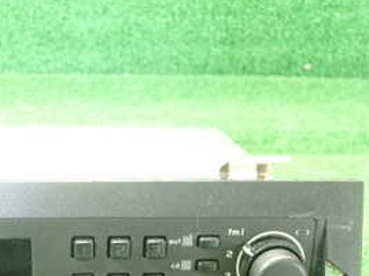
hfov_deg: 28.3
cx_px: 62
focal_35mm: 67
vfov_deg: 20.9
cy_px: 294
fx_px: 713
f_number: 2.3
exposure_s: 1/60
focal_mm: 5.5
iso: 800
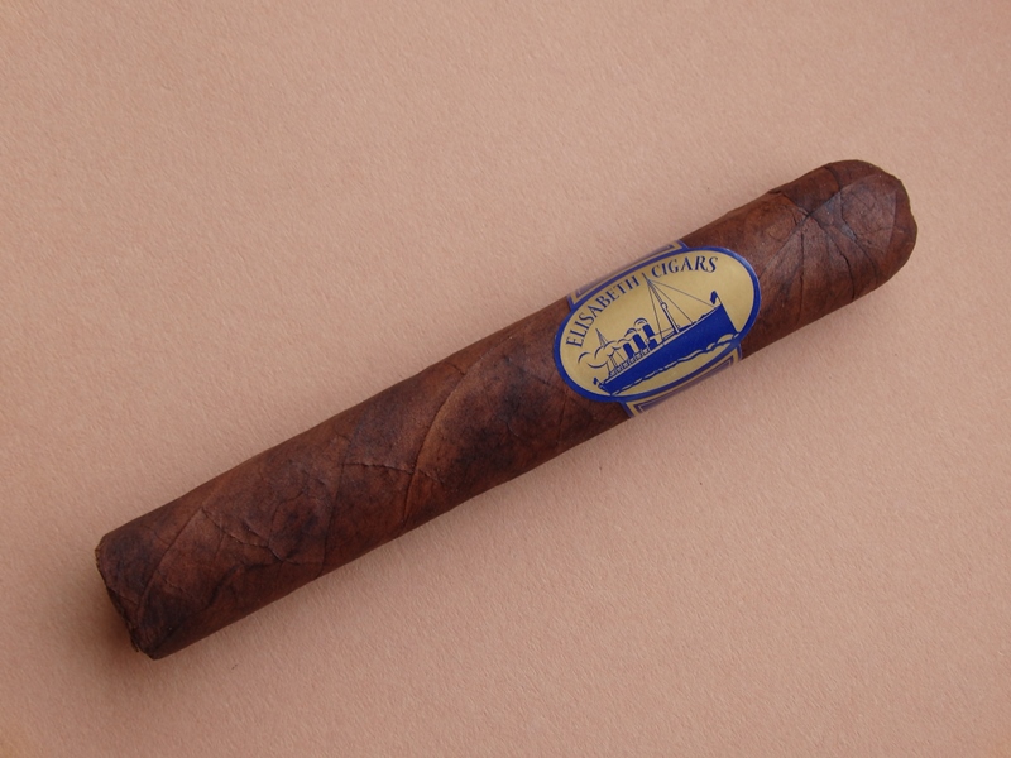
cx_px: 506
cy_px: 379
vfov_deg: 28.6
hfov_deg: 37.5
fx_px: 1490
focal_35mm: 51
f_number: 4
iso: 125
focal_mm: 9.1
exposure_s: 1/8
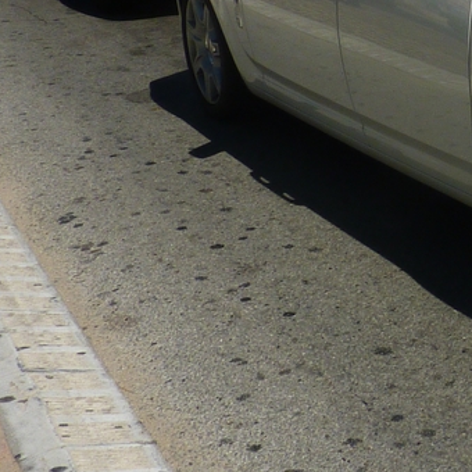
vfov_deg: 21.2
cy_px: -31
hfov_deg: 19.2
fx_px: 1203
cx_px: 723
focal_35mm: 78
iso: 80
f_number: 5.6
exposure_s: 1/640
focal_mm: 4.1
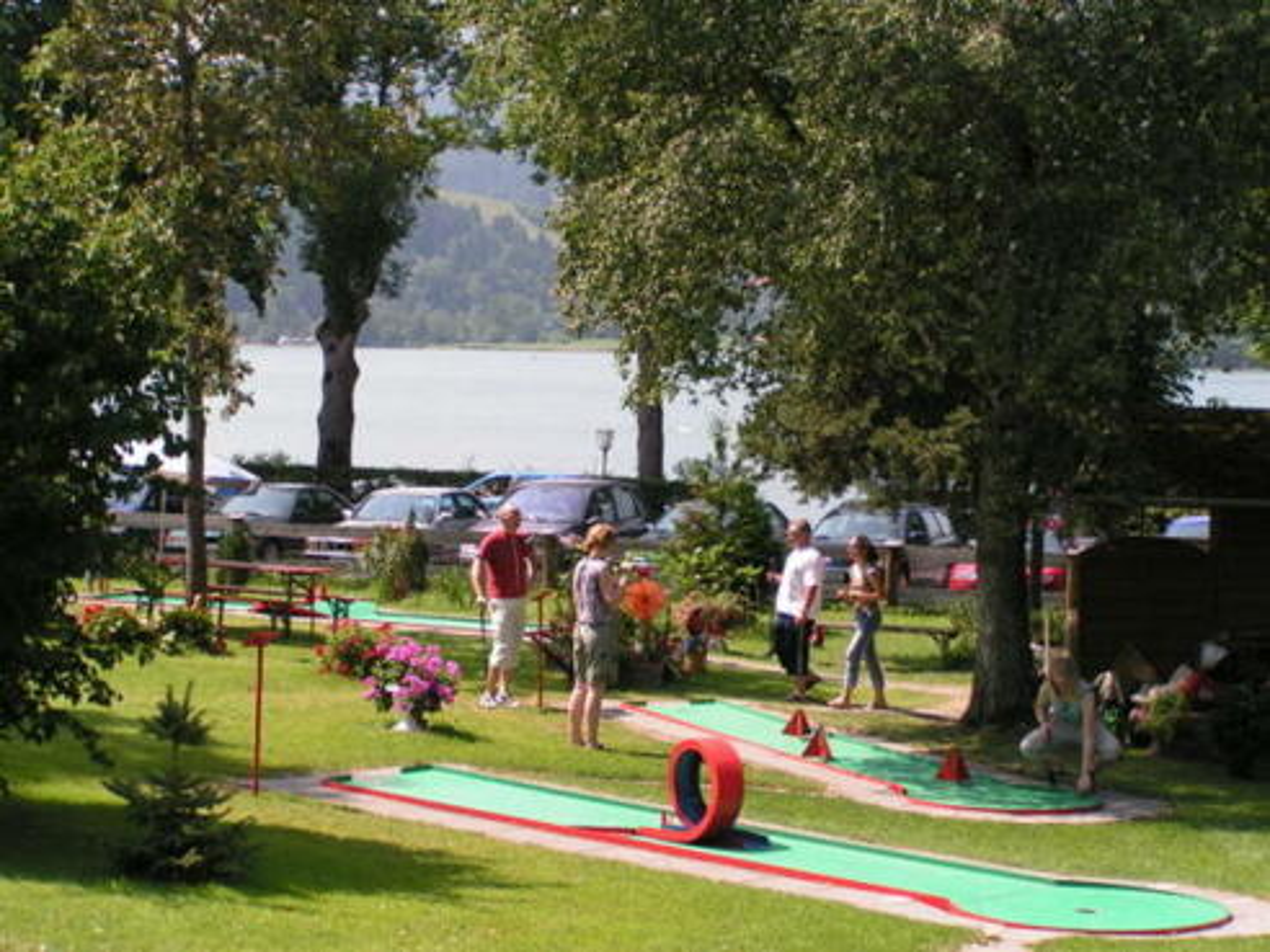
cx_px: 635
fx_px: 2898
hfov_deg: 24.7
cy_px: 476
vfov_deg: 18.7
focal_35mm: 79
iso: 50
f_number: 5
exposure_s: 1/250
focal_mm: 12.1
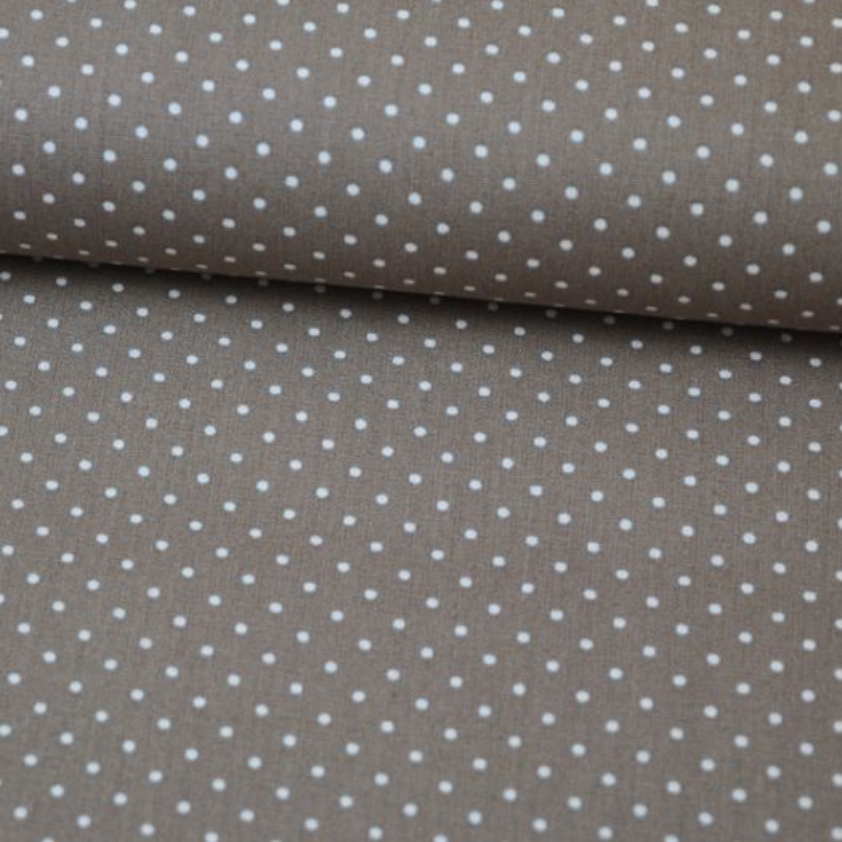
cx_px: 257
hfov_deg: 16.3
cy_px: 423
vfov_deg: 16.3
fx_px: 2935
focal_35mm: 107
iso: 400
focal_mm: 55
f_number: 5.6
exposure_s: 1/60
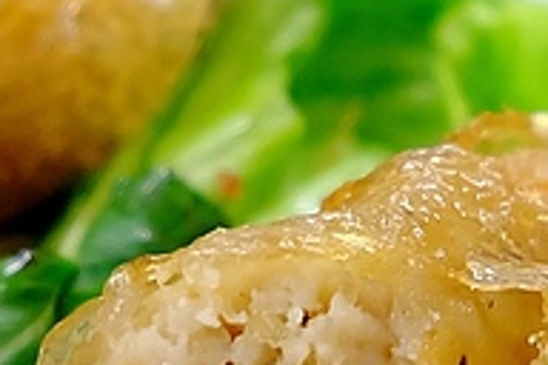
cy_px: 499
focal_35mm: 220
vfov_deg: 6.2
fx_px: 3349
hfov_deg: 9.3
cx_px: 23
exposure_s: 1/28
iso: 800
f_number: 3.6
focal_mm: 31.5
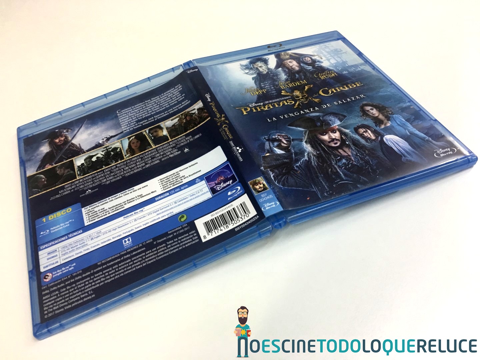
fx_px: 402
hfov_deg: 61.7
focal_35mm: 29
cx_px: 240
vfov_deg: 48.2
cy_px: 180
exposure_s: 1/17
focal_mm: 4.15
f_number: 2.2
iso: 40
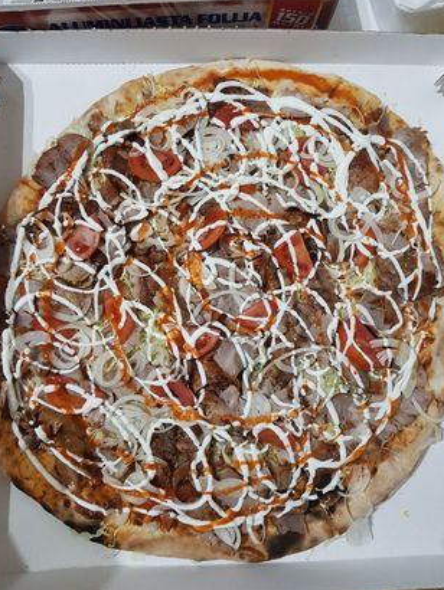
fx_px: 461
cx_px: 215
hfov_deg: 51.4
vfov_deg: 65.3
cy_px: 289
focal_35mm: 27
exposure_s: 1/50
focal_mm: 4.2
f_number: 1.7
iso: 500
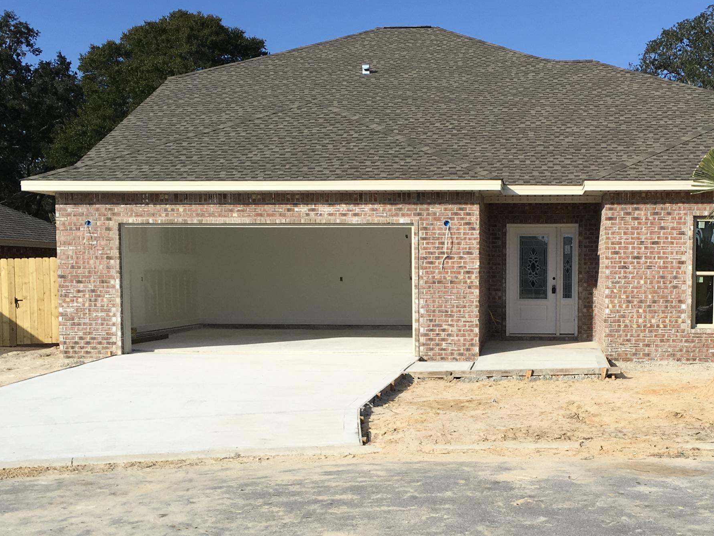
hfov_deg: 38.5
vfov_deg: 29.5
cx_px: 474
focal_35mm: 49
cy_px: 345
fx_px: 1011
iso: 25
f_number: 2.2
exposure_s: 1/2079
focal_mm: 4.15
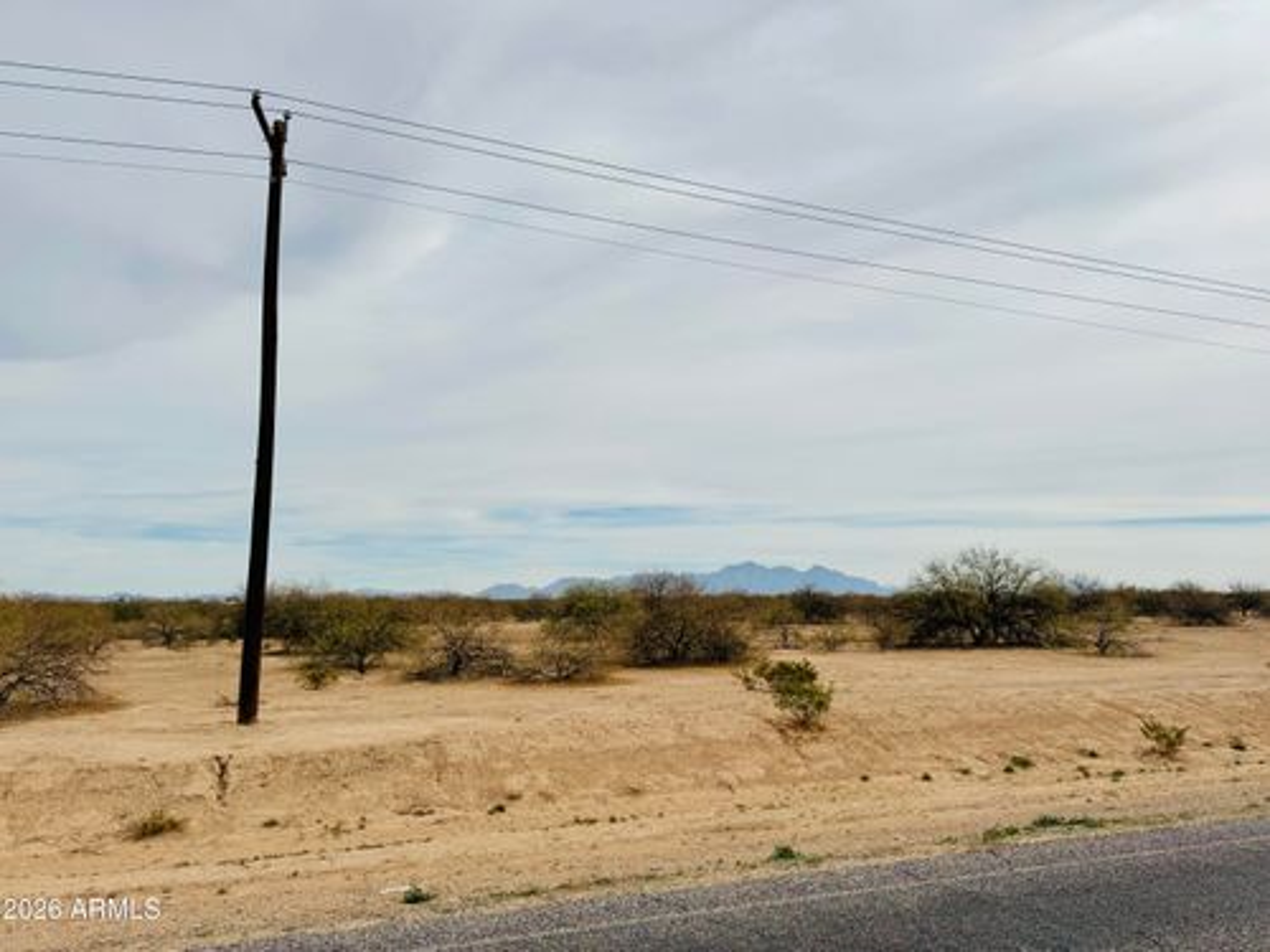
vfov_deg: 56.8
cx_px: 635
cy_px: 476
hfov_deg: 71.6
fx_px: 881
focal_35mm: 24
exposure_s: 1/7092
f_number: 1.78
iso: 80
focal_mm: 6.76
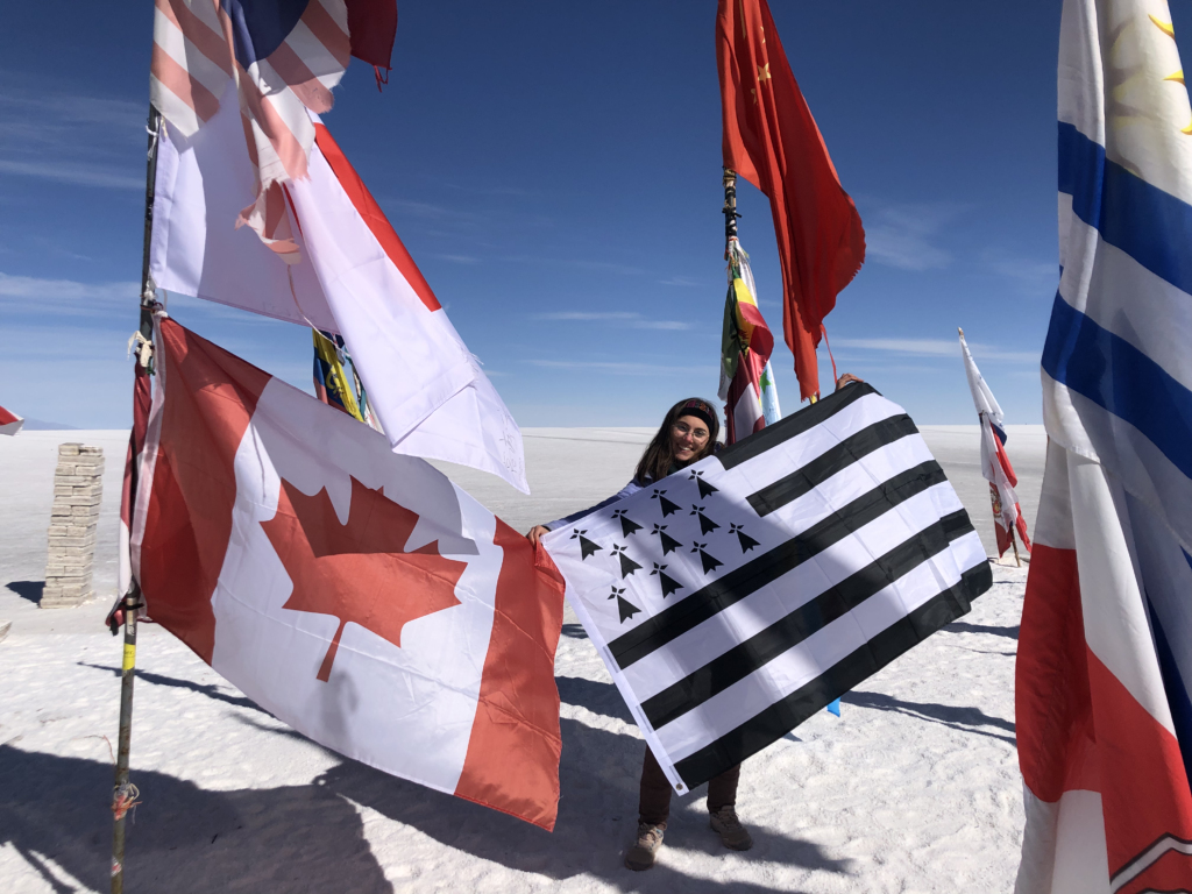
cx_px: 596
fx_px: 964
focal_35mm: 28
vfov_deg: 49.7
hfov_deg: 63.4
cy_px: 447
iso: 20
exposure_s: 1/6024
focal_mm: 3.99
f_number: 1.8
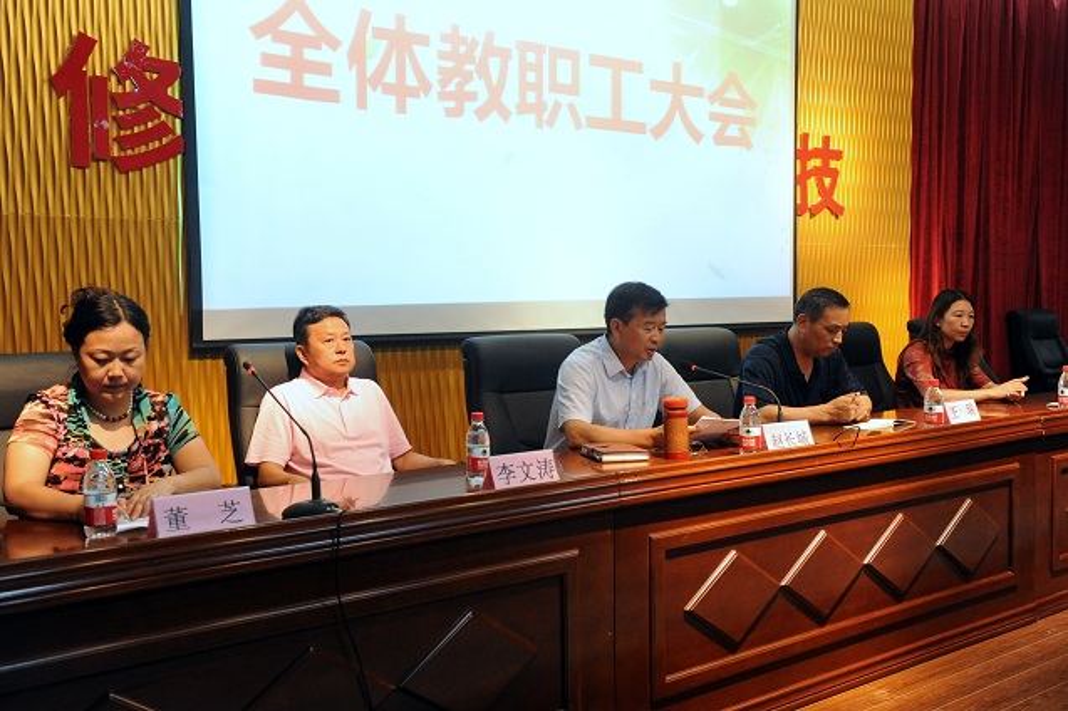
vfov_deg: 37.8
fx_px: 1038
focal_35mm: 35
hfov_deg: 54.5
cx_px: 534
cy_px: 356
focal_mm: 35
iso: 3200
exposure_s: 1/50
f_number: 4
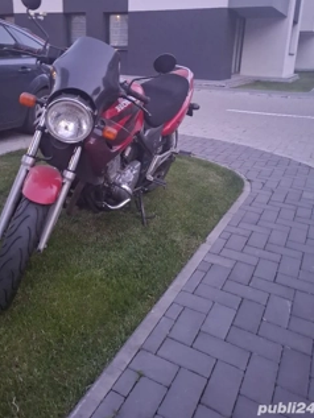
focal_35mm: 29
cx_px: 142
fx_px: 351
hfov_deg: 48.2
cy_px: 156
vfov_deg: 60.8
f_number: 1.8
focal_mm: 5.54
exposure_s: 1/25
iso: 500
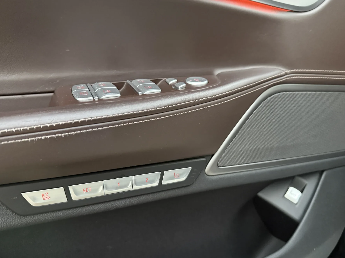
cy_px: 137
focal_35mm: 26
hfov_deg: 67.3
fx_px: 259
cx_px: 170
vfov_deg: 53.0
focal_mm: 6.76
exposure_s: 1/35
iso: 1000
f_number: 1.78
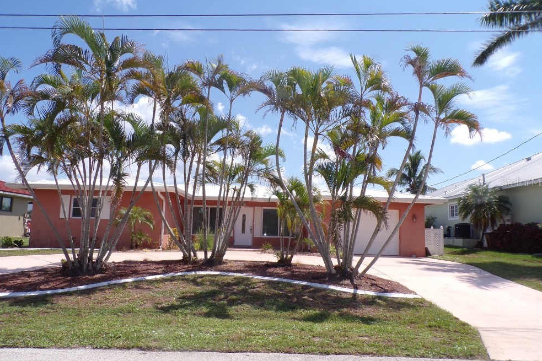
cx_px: 271
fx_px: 391
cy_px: 182
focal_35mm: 26
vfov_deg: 49.5
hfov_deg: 69.4
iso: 80
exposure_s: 1/320
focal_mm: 4.3
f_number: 5.8
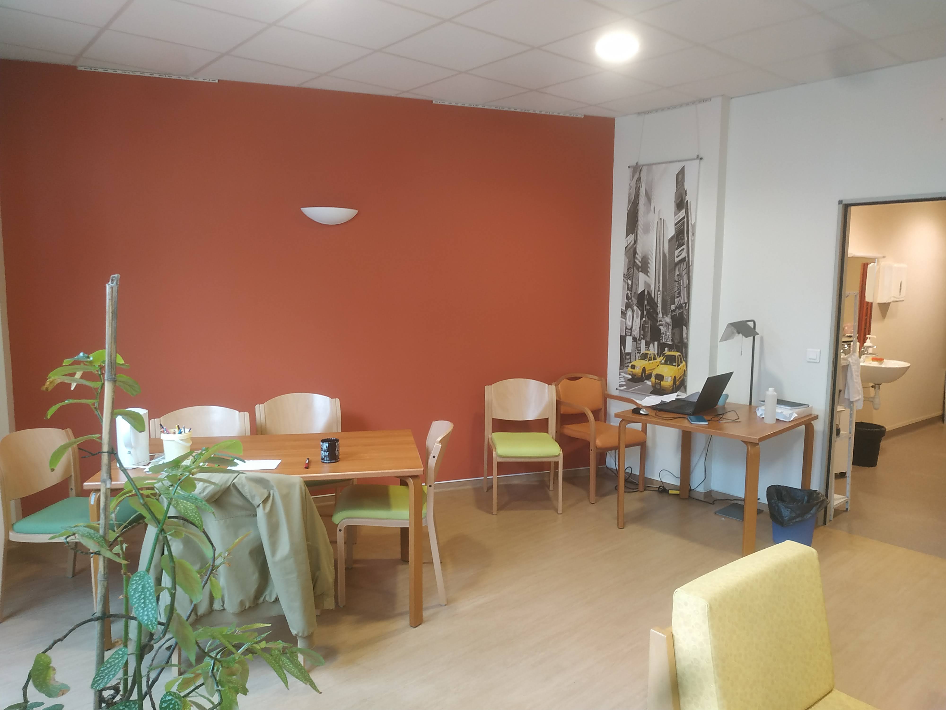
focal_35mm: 24
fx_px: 656
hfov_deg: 71.6
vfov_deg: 56.8
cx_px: 473
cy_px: 355
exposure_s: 1/25
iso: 250
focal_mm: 3.94
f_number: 1.9
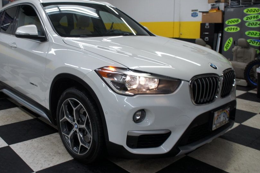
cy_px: 80
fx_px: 245
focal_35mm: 34
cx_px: 98
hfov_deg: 55.2
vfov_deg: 38.8
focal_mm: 18
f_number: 4
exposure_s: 1/40
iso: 200
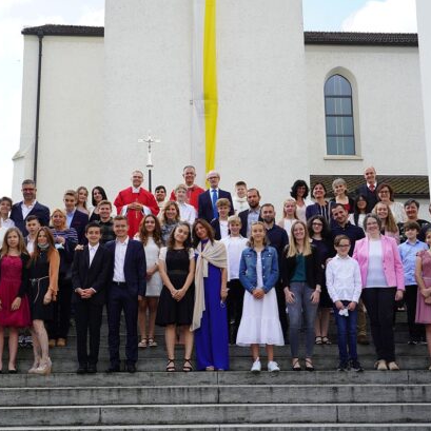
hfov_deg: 34.7
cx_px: 212
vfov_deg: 34.7
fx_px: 690
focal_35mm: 49
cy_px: 217
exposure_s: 1/200
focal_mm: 38
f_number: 5
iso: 100
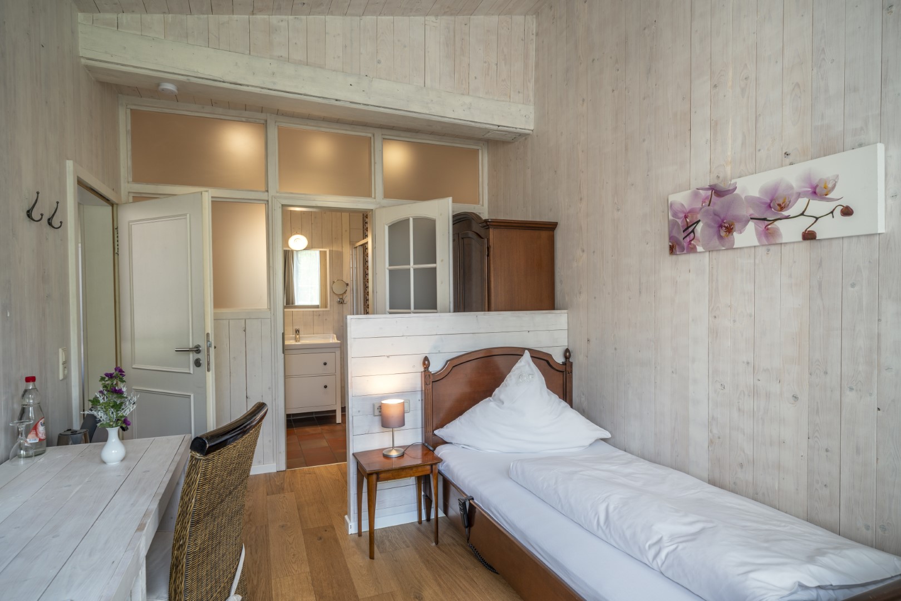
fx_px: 476
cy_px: 300
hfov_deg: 86.9
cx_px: 450
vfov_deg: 64.6
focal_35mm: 19
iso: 100
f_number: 6.3
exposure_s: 1/10
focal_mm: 19
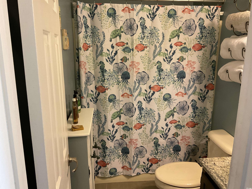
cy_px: 94
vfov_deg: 48.2
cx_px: 126
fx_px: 211
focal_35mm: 29
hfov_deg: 61.7
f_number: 1.8
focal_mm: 3
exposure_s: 1/60
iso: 160
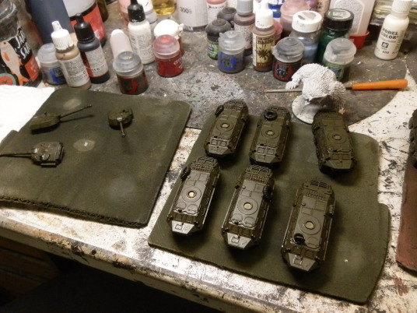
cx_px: 208
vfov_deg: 49.7
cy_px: 156
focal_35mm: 28
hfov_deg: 63.4
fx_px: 337
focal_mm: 5
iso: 400
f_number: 3.1
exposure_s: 1/80
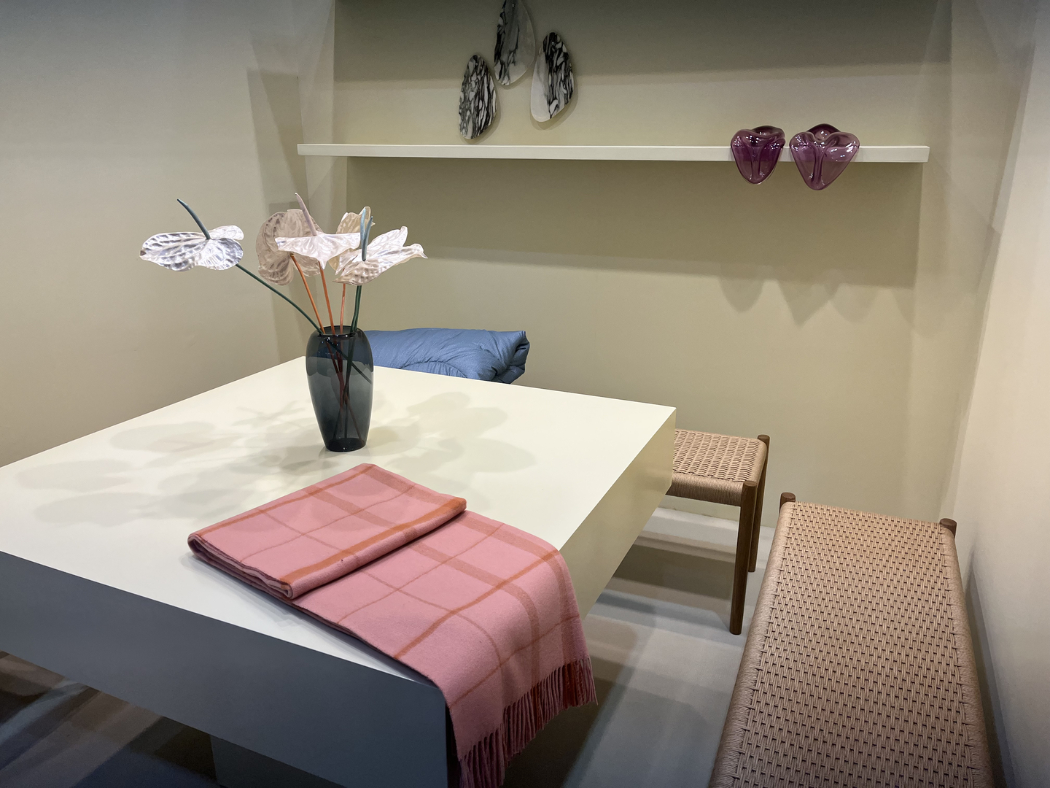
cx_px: 525
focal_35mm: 26
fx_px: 789
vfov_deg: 53.1
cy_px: 394
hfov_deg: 67.3
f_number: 1.6
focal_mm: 5.1
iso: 40
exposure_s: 1/120
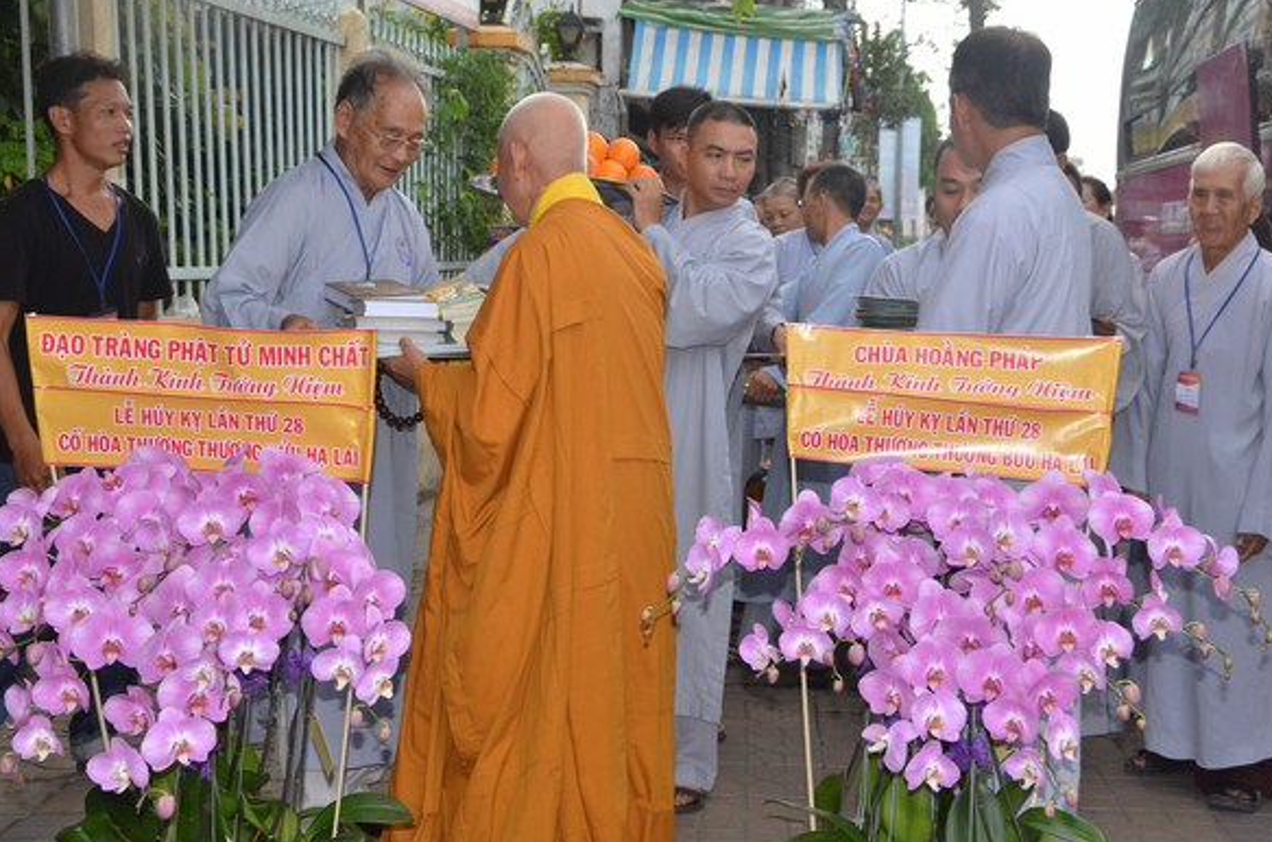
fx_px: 2065
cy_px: 389
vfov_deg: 23.1
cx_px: 703
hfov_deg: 34.2
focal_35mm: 59
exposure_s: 1/250
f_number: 10
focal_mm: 35
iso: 640
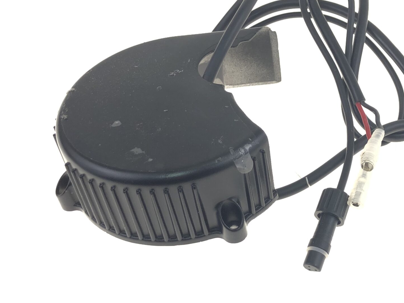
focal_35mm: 50
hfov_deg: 37.4
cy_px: 180
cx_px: 296
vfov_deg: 29.0
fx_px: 583
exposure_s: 1/100
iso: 32
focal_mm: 4
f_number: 1.8
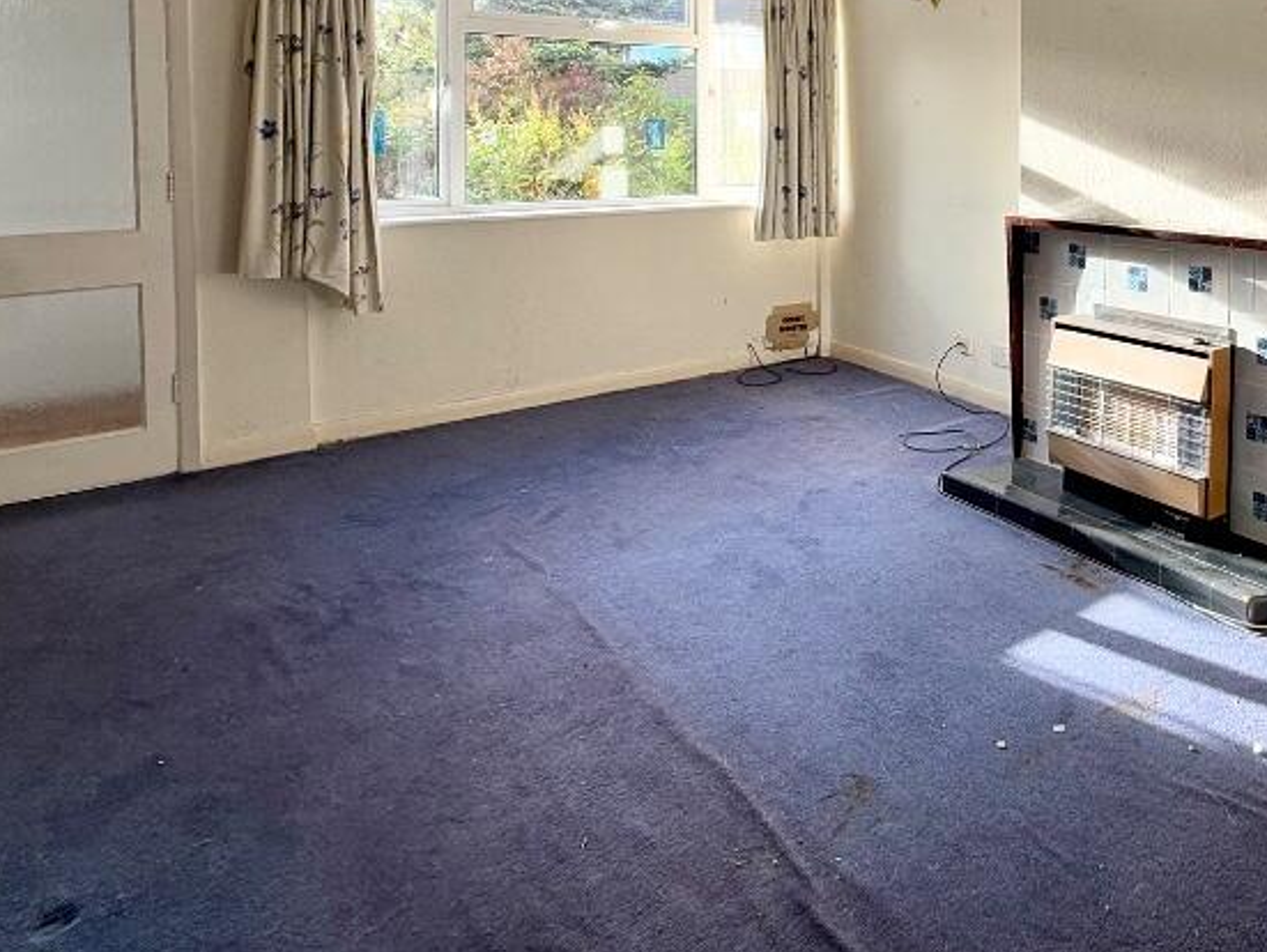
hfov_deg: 64.2
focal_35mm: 26
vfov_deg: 49.4
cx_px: 911
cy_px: 163
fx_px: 952
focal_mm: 2.22
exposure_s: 1/136
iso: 50
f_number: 2.2
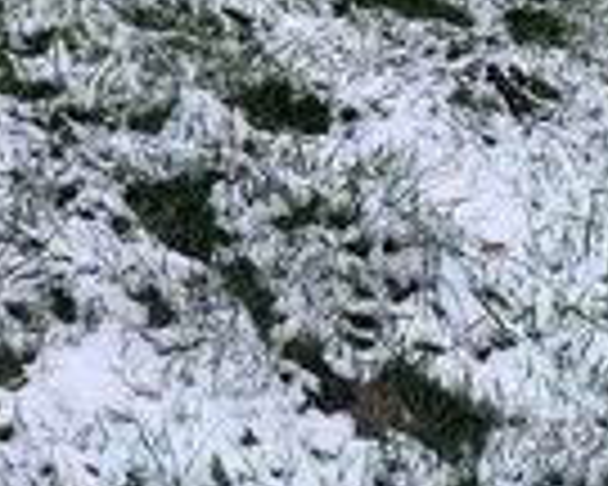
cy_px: -142
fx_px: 1691
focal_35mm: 94
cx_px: 72
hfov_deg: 20.0
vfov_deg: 15.6
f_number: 1.8
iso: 25
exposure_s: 1/1332
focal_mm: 4.25
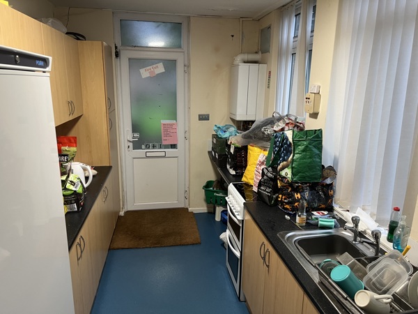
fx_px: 314
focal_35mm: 26
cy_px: 157
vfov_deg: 53.1
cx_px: 209
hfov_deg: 67.3
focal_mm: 5.7
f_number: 1.5
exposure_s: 1/50
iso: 160
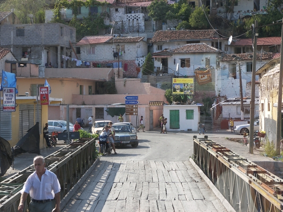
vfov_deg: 17.2
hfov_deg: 22.8
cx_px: 142
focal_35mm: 86
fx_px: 703
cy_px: 106
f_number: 4
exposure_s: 1/250
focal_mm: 18.1
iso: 50
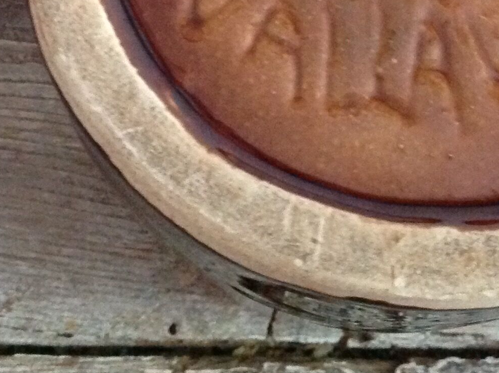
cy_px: -24
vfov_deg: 15.6
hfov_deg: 21.3
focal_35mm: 92
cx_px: 295
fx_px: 1325
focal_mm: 4.28
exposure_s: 1/15
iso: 640
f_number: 2.4
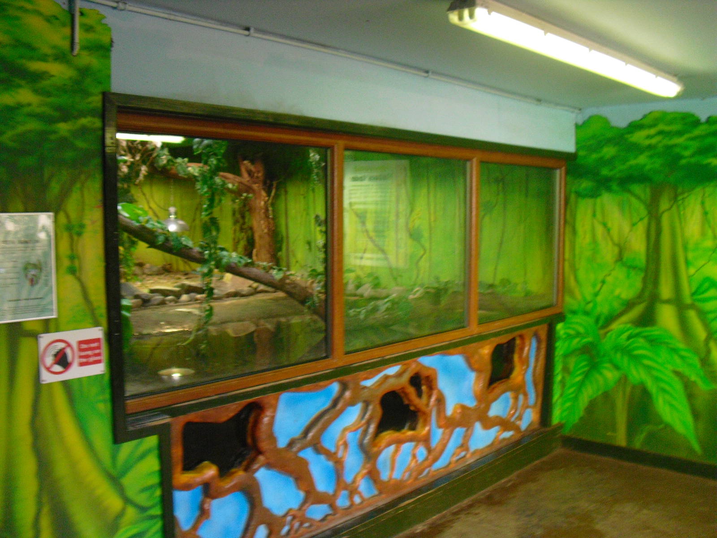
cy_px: 269
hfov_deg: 51.4
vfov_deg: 39.7
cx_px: 358
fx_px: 746
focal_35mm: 36
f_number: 3.1
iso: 400
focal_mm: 6.3
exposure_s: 1/60
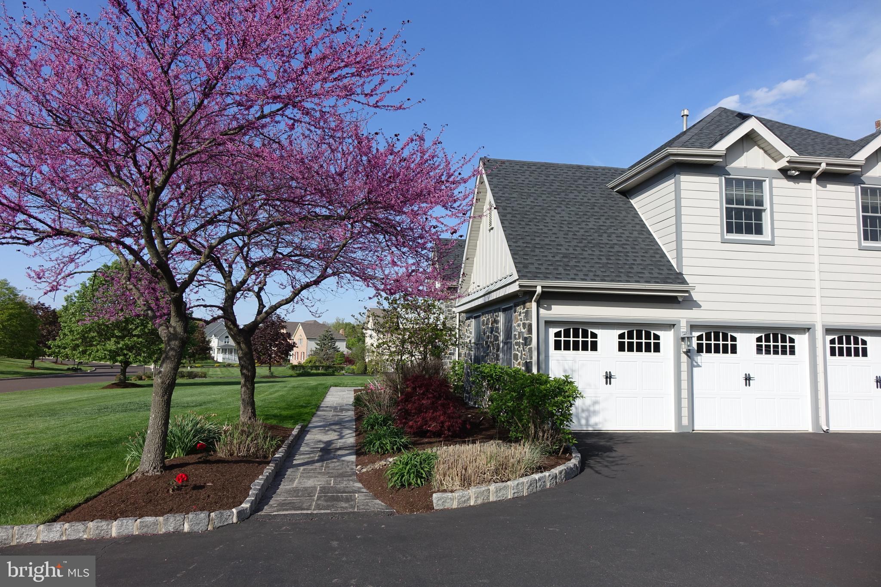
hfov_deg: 73.7
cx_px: 440
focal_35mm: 24
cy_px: 294
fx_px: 587
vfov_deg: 53.1
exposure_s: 1/800
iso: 125
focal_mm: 8.8
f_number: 5
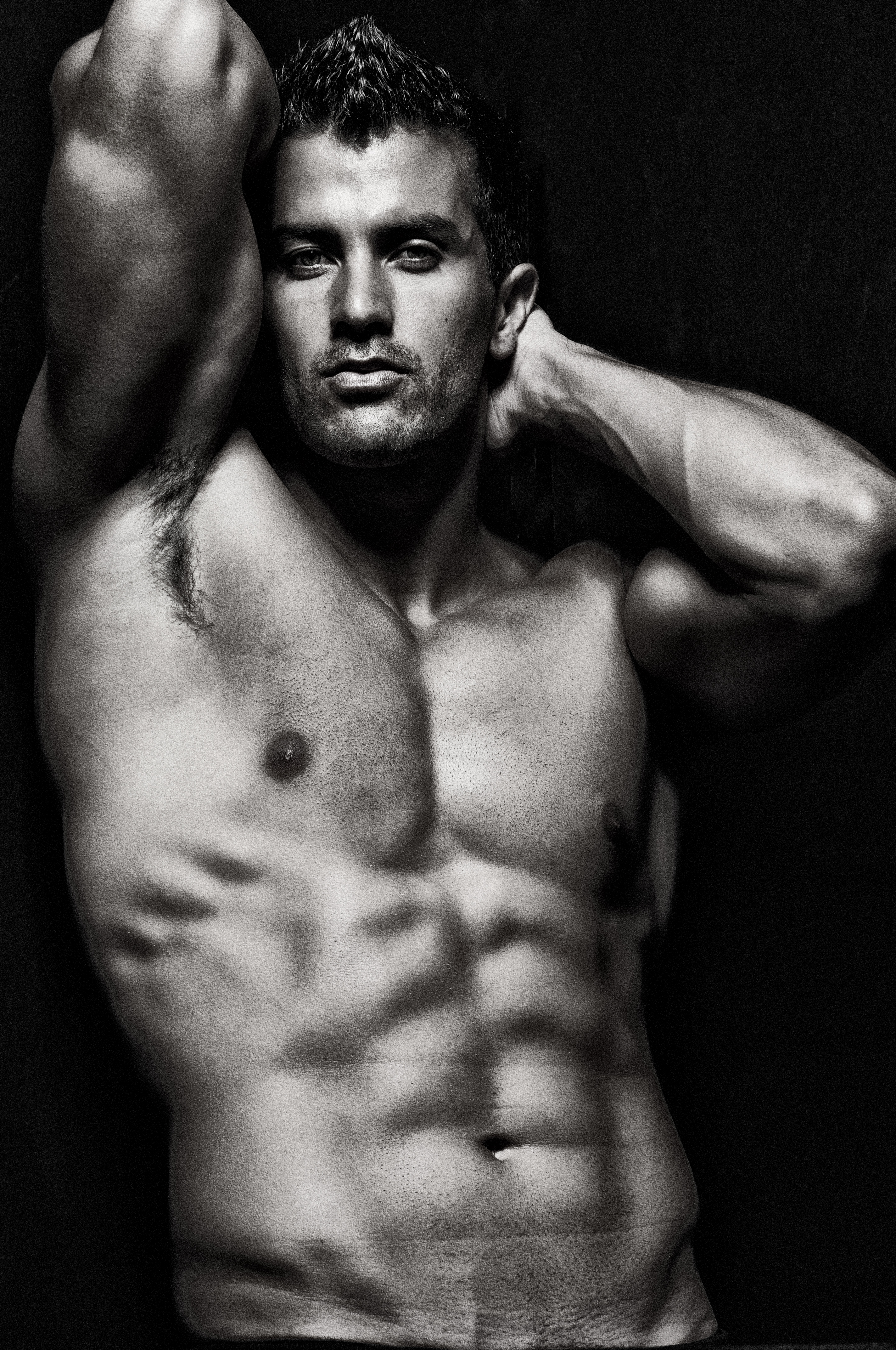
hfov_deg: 10.7
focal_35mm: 128
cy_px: 675
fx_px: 4772
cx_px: 448
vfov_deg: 16.1
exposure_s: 1/200
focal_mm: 85
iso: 200
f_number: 14
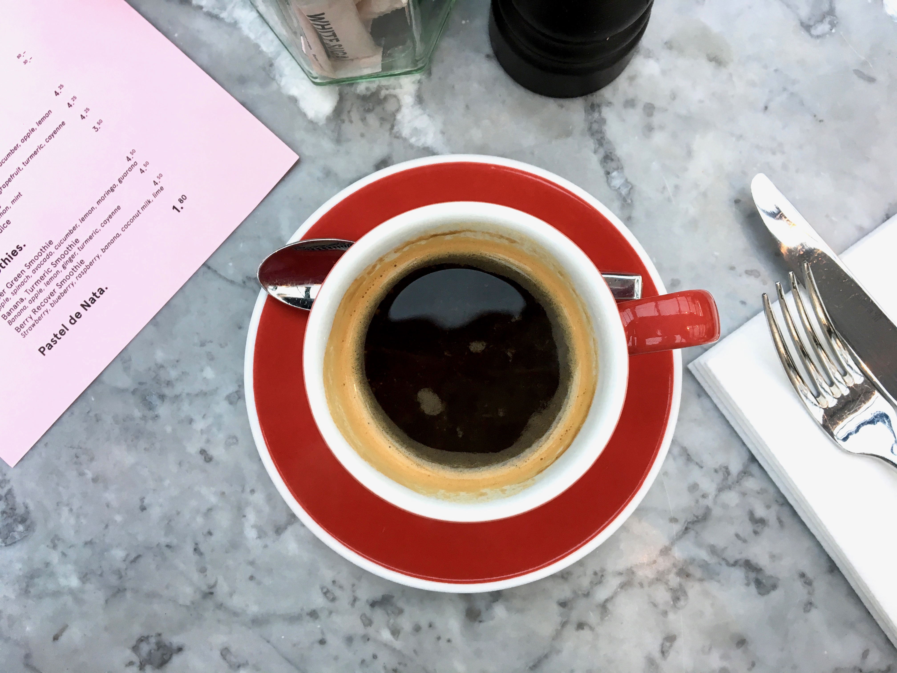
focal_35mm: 29
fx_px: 751
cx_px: 448
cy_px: 336
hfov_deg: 61.7
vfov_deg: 48.2
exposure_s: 1/33
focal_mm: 4.15
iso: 32
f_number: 2.2
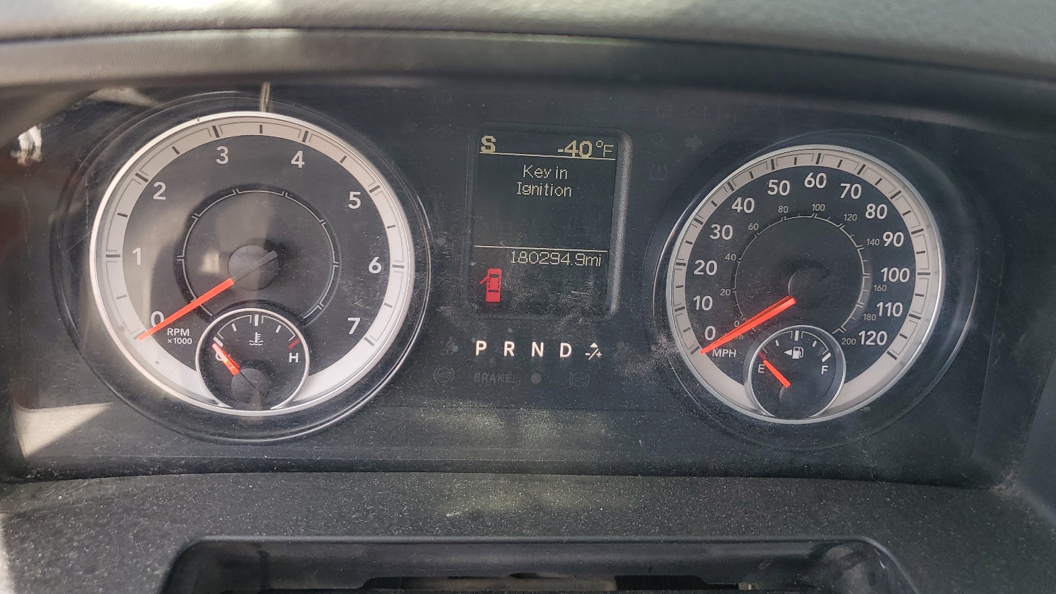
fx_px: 812
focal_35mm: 29
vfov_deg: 40.0
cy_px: 245
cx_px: 536
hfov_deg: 66.1
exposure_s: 1/192
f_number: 1.5
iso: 50
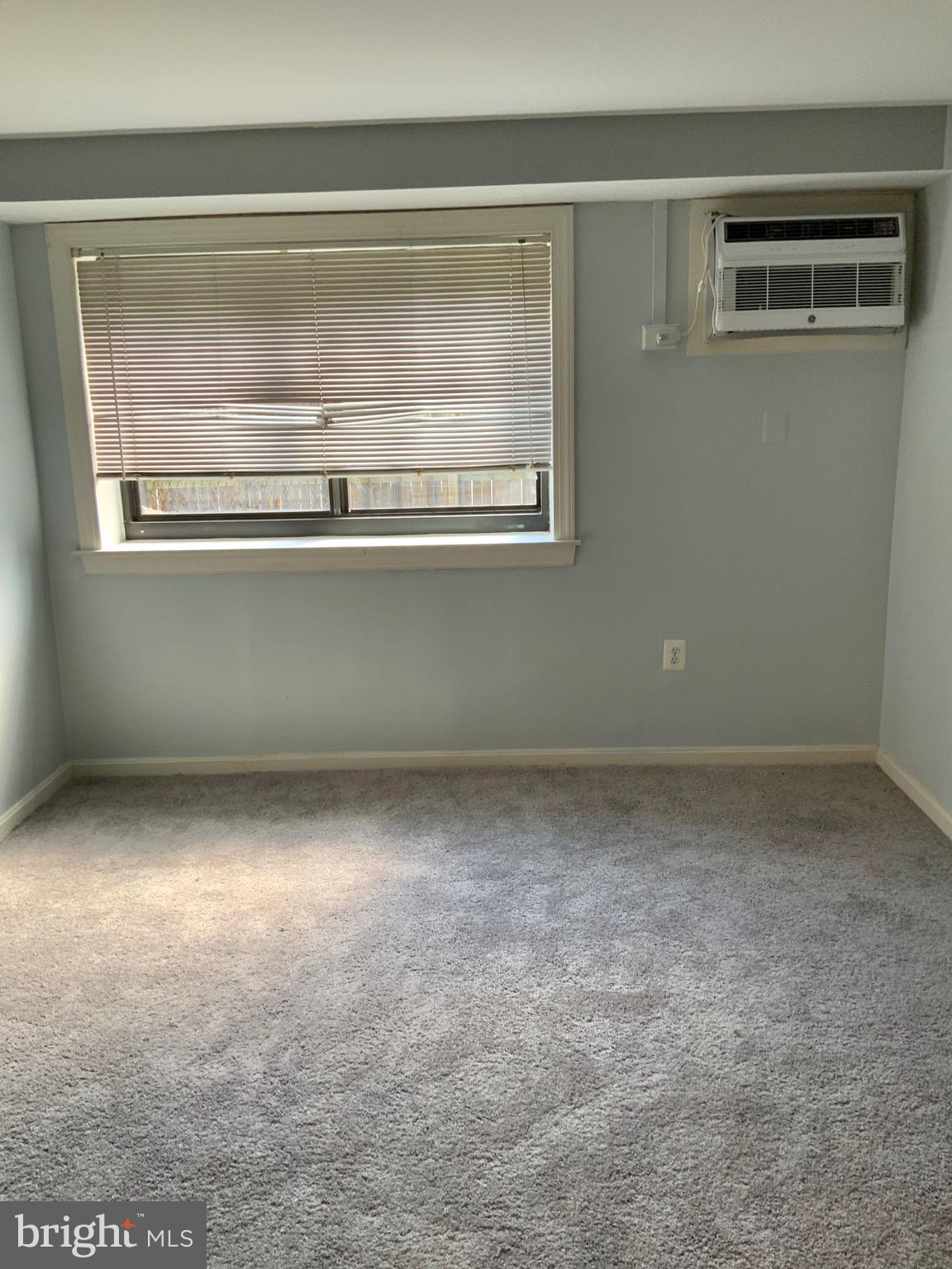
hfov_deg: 48.2
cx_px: 476
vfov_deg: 61.7
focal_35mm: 29
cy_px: 634
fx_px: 1063
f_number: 1.8
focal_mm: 3
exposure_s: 1/60
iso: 40
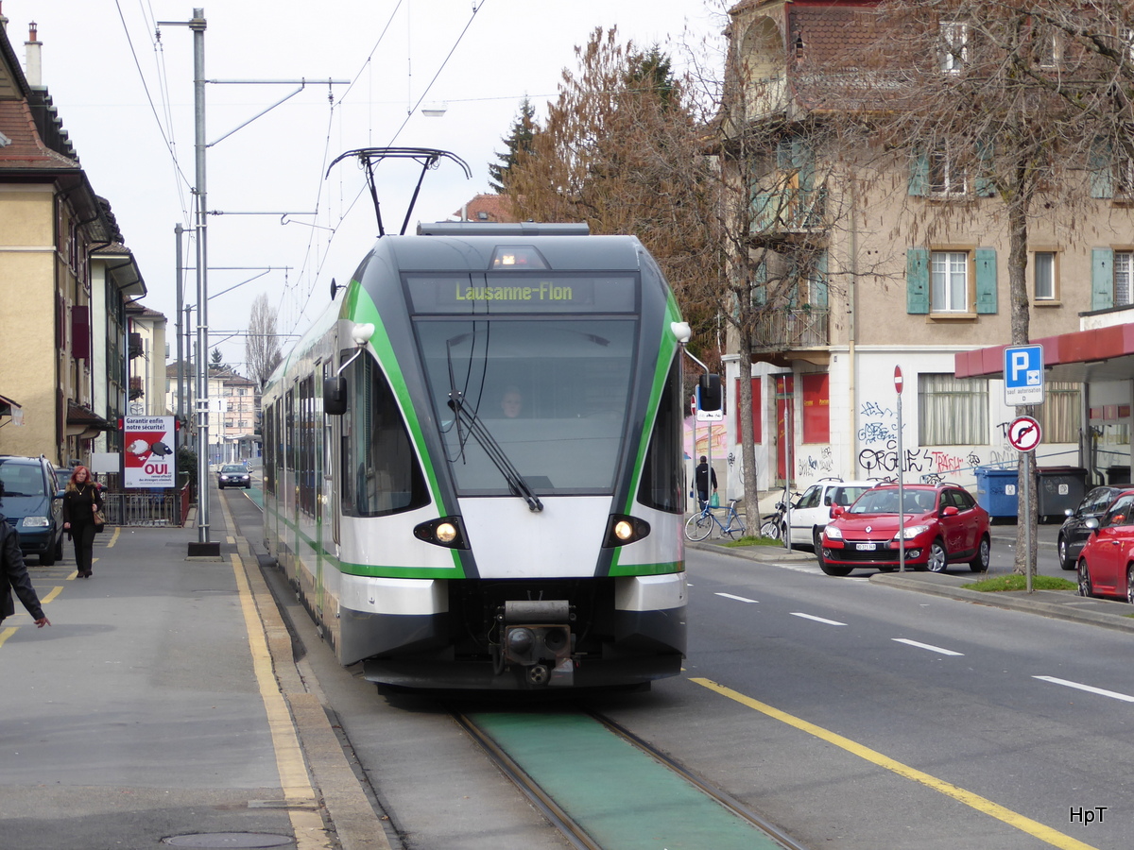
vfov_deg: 12.7
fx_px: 3833
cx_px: 567
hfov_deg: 16.8
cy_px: 425
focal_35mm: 117
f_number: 5.1
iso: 80
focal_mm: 19
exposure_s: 1/200
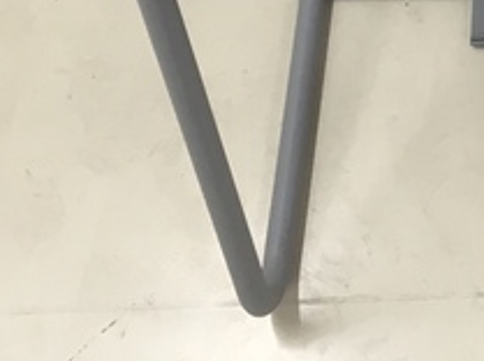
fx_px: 1591
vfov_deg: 12.3
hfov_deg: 15.9
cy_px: -202
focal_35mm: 114
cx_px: 716
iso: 25
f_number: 2.2
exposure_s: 1/30
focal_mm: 4.15
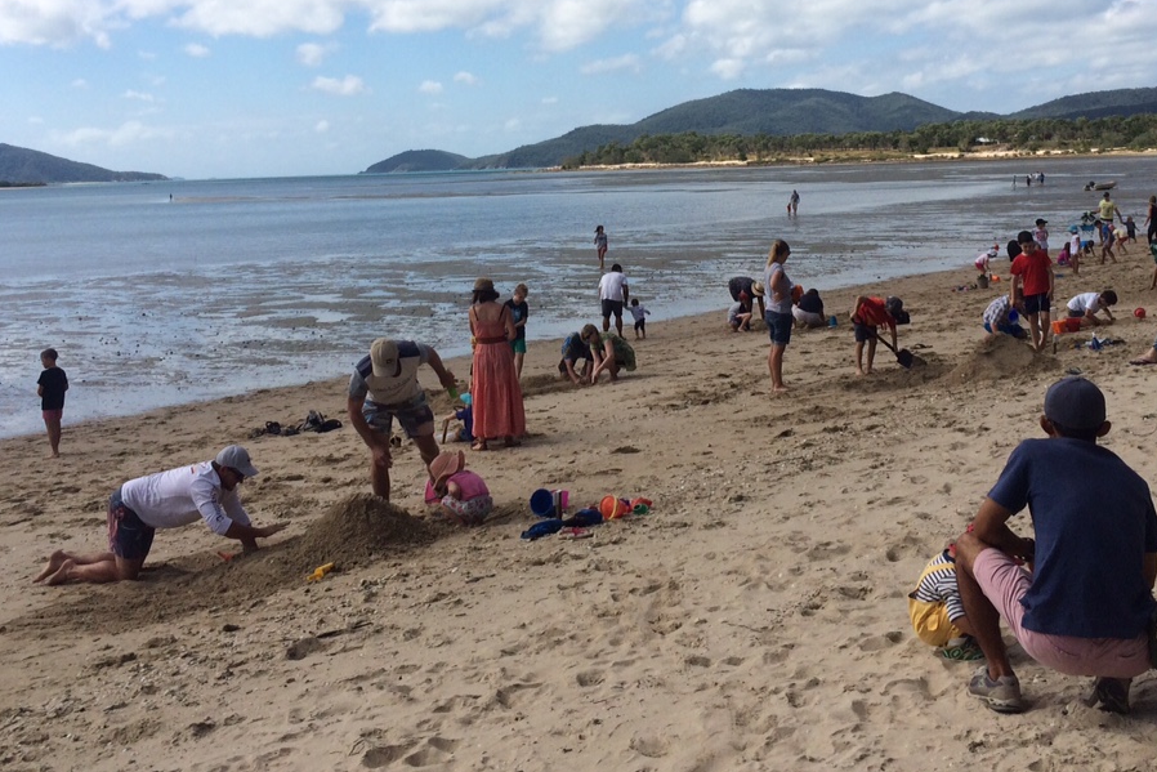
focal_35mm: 43
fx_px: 1382
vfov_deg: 30.5
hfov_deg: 45.4
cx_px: 598
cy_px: 171
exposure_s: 1/3425
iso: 32
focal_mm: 4.15
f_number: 2.2
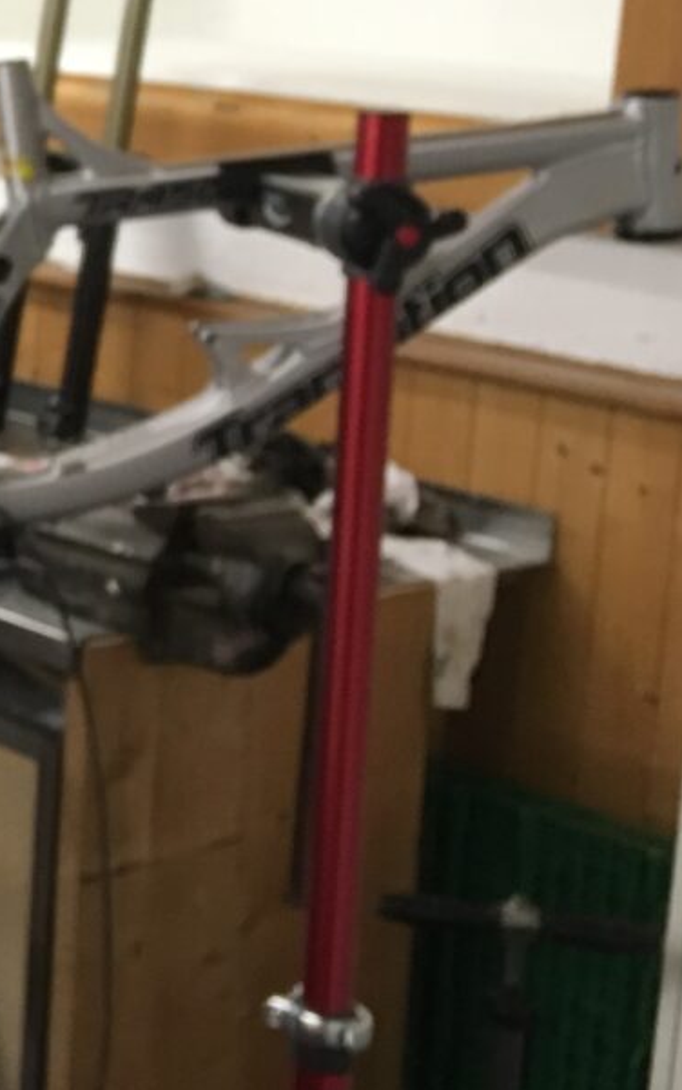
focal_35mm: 83
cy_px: 200
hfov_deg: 13.1
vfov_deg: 24.5
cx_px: -773
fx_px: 2467
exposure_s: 1/33
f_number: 2.2
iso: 160
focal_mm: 4.15
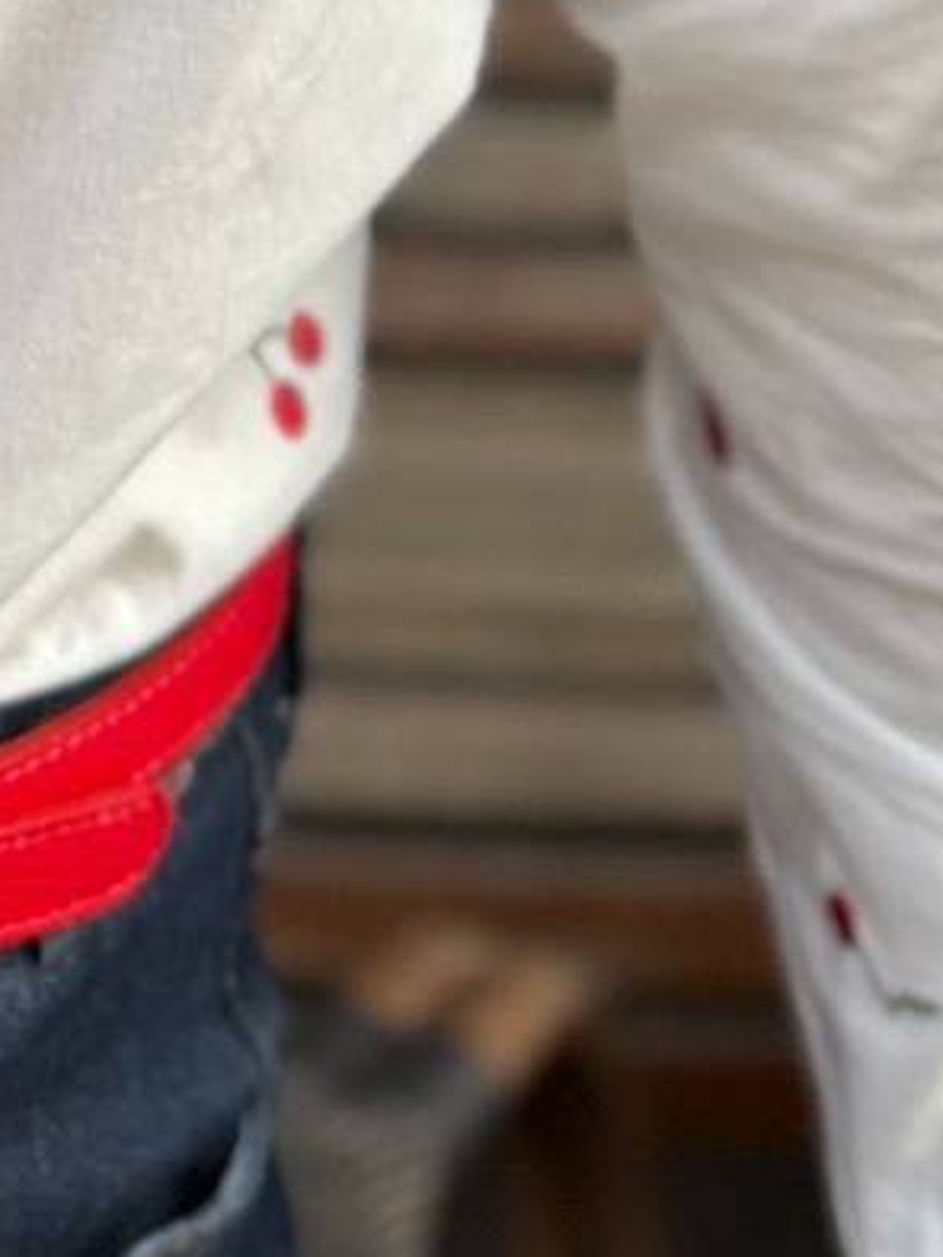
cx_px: -390
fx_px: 4538
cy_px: -1321
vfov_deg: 13.4
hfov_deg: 11.5
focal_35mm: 125
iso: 80
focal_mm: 6.76
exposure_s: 1/532
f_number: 1.78
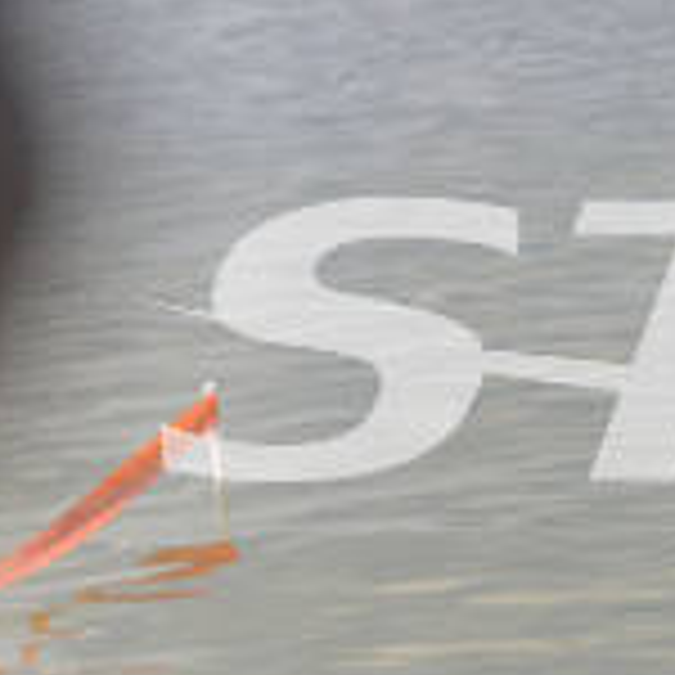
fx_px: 5604
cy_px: 448
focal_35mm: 254
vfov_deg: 6.9
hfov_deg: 6.7
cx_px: 1346
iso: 200
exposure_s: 1/4000
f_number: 4
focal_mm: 70
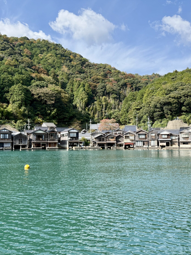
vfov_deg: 55.4
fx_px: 243
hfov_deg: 42.9
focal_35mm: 33
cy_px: 131
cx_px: 92
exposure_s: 1/3021
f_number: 1.78
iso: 100
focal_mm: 6.76
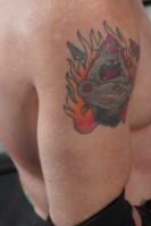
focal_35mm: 139
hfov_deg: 9.9
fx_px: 875
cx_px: 89
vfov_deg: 14.6
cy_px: 32
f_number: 4
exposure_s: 1/160
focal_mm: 37
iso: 1600
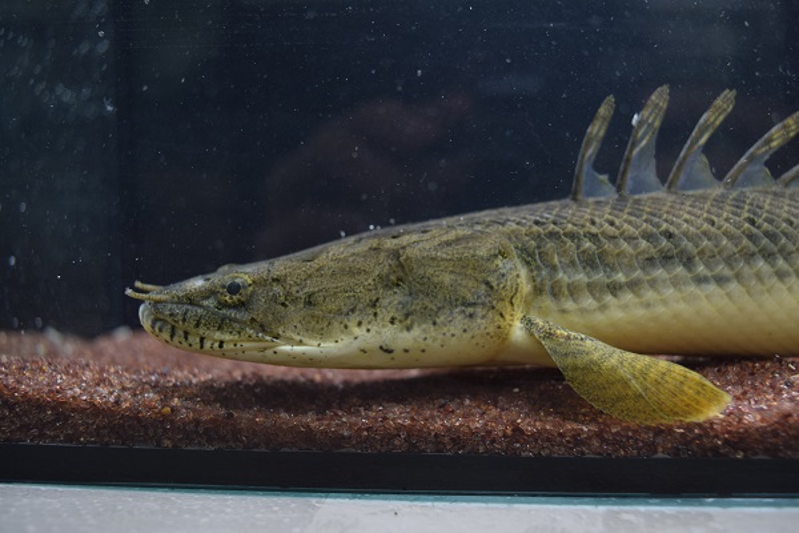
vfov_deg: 33.0
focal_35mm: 40
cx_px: 400
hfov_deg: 47.9
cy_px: 266
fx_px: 899
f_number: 5
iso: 400
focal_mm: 27
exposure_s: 1/100
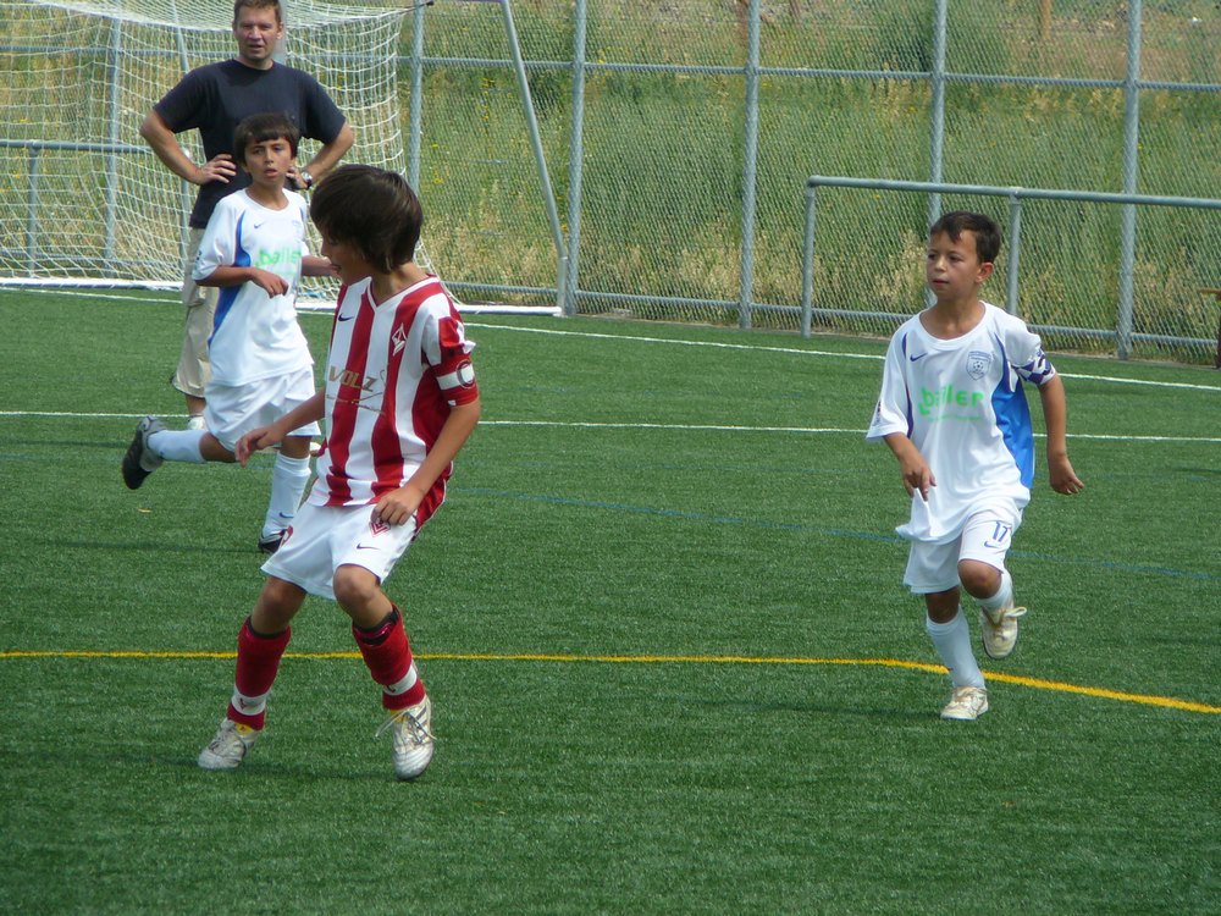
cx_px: 610
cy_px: 458
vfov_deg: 5.1
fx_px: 10300
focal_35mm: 292
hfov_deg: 6.8
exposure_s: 1/500
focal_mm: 43.4
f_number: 4.1
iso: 80
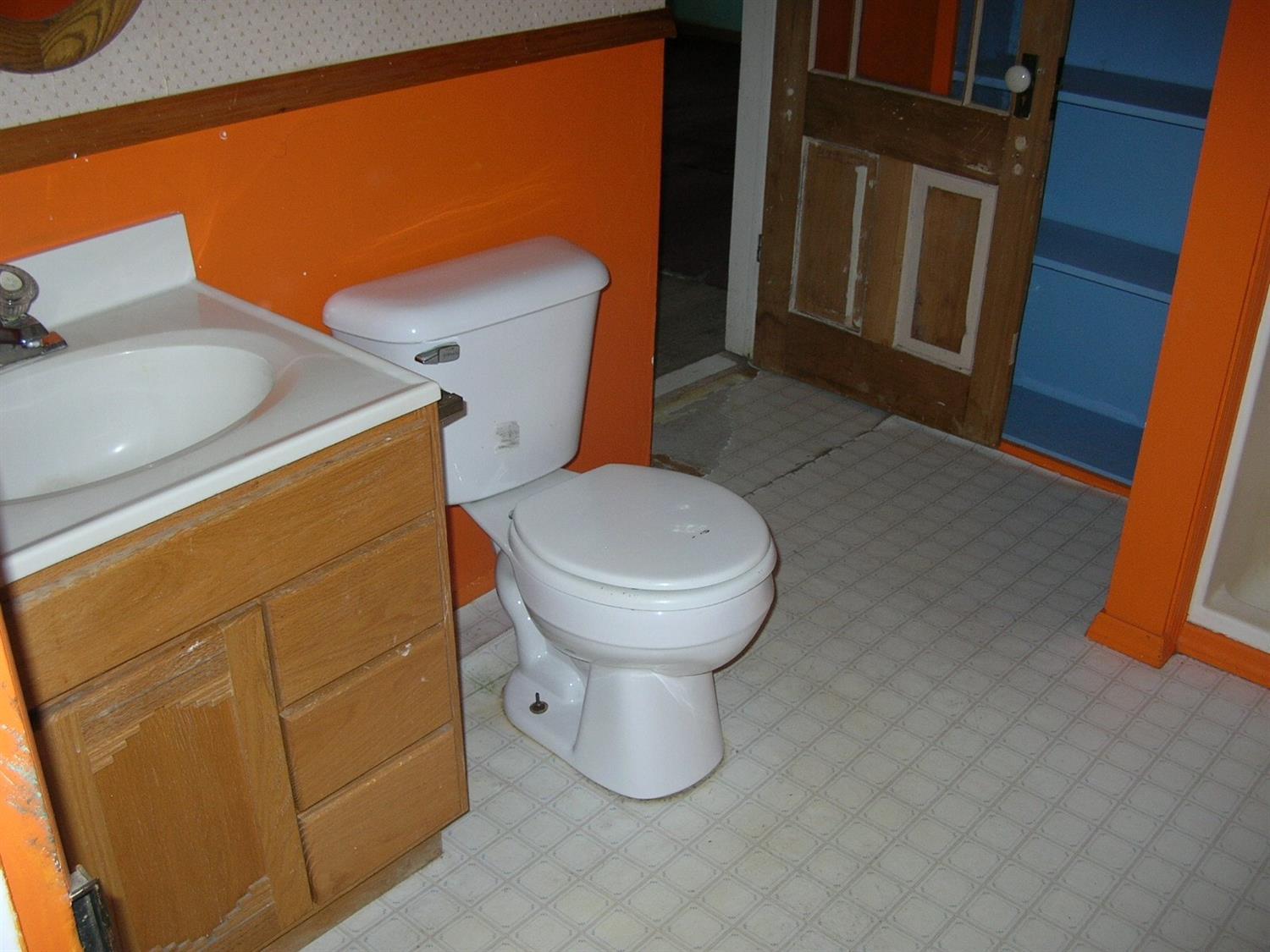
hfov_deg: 51.4
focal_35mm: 36
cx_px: 635
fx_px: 1321
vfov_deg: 39.7
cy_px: 476
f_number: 2.7
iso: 50
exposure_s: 1/60.1
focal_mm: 6
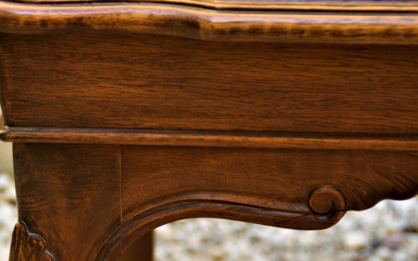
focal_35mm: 176
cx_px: 137
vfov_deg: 7.5
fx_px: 2002
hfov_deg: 11.9
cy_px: 160
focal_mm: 75
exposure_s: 1/125
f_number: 5.6
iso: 160
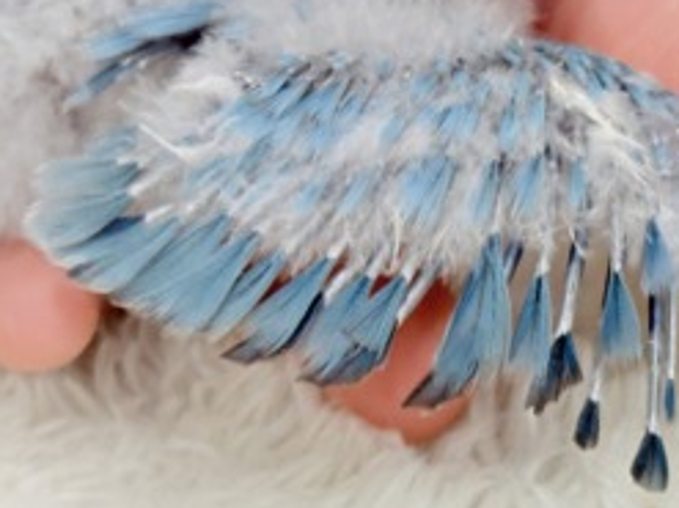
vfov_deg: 10.8
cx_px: 676
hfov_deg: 14.4
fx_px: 2647
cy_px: 599
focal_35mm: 135
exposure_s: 1/50
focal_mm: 5.96
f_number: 1.6
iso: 32
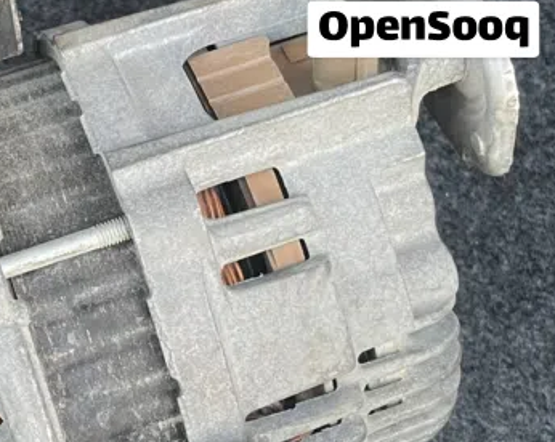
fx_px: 771
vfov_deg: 31.8
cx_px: 66
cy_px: 288
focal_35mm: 47
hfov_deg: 37.3
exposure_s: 1/60
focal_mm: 4.2
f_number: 1.6
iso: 250
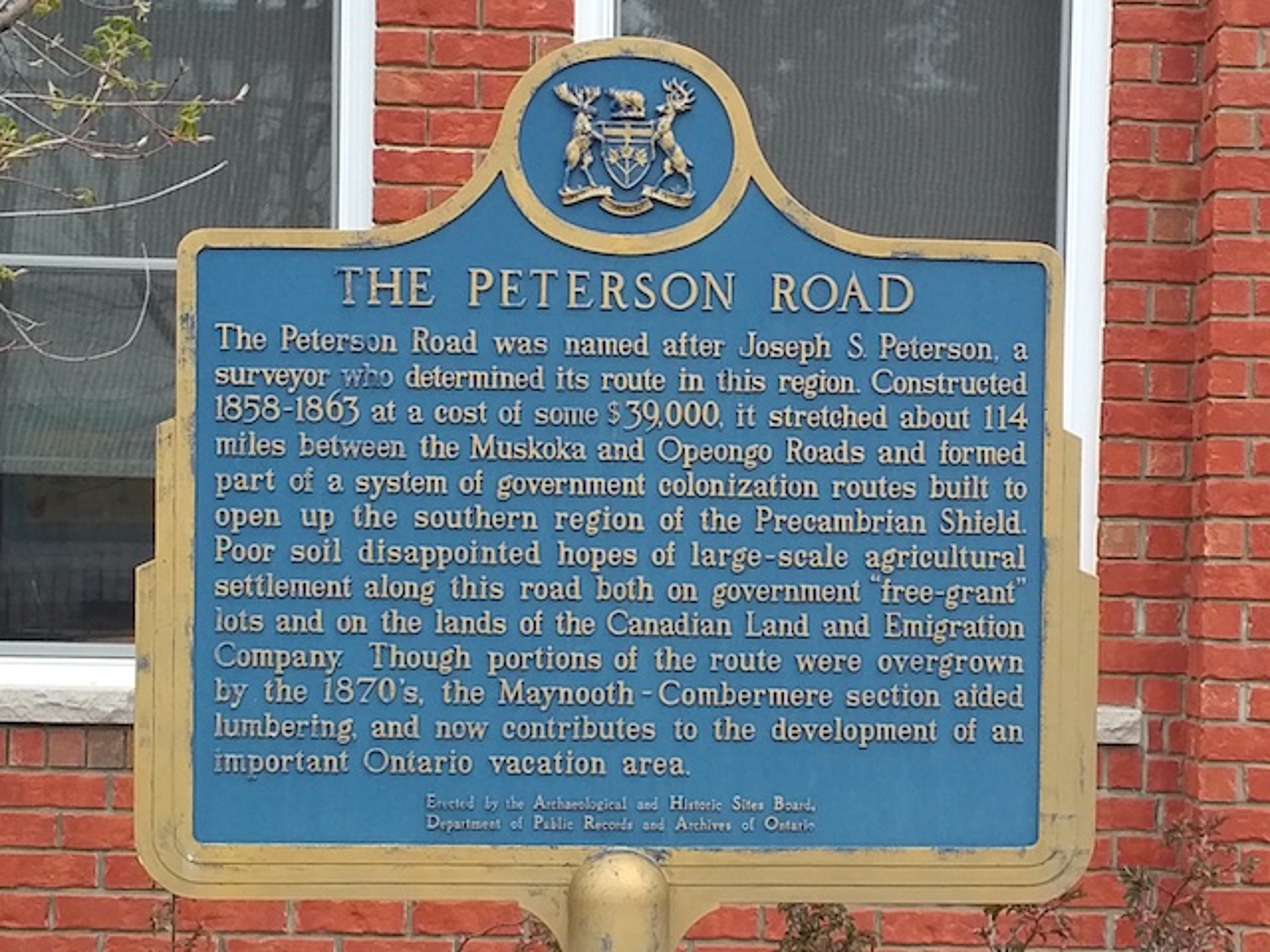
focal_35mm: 27
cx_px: 635
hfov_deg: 65.3
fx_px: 991
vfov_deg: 51.4
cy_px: 476
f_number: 2.2
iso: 83
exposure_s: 1/120
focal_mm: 4.75
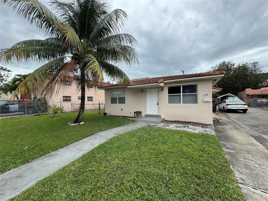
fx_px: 108
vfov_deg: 85.7
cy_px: 100
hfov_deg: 102.1
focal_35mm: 14
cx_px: 134
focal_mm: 2.22
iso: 50
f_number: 2.2
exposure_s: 1/578
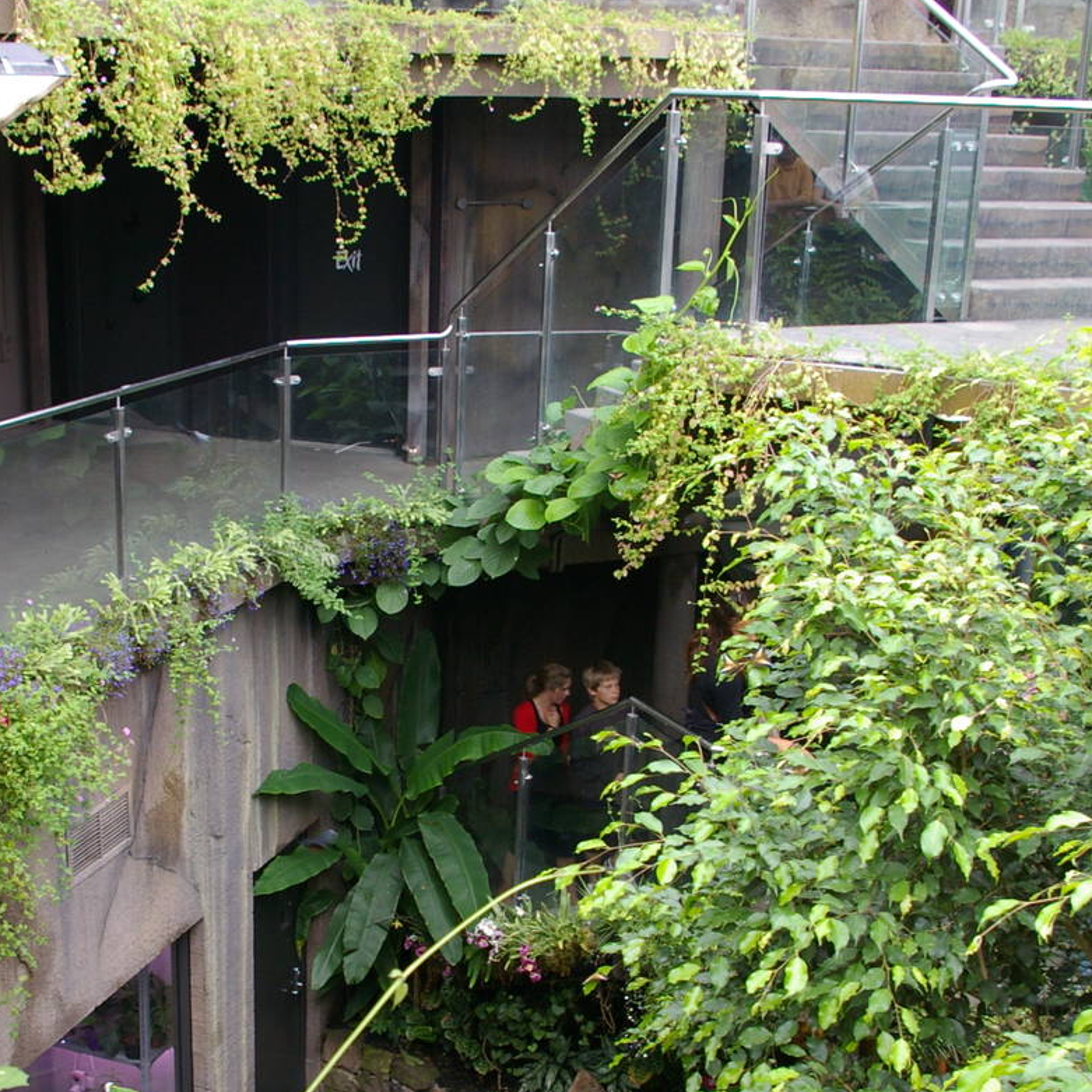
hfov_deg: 35.7
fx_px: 1677
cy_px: 649
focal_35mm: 47
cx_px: 354
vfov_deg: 35.9
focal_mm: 18
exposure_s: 1/60
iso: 400
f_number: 6.7
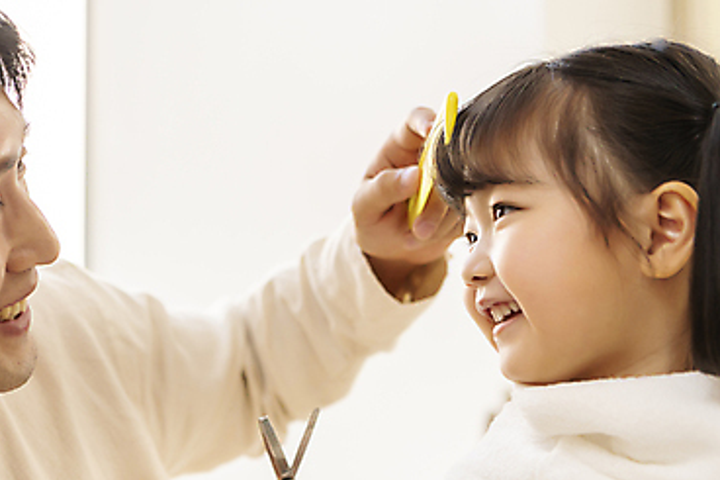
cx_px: 231
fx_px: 1499
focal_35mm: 75
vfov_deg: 18.2
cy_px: 282
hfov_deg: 26.8
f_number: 2.8
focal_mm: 46
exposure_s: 1/160
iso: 250
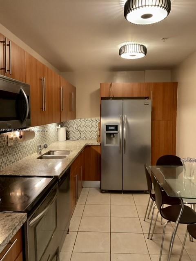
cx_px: 98
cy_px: 130
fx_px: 219
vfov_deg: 61.7
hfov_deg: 48.2
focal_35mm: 29
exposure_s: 1/40
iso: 250
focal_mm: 3
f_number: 1.8
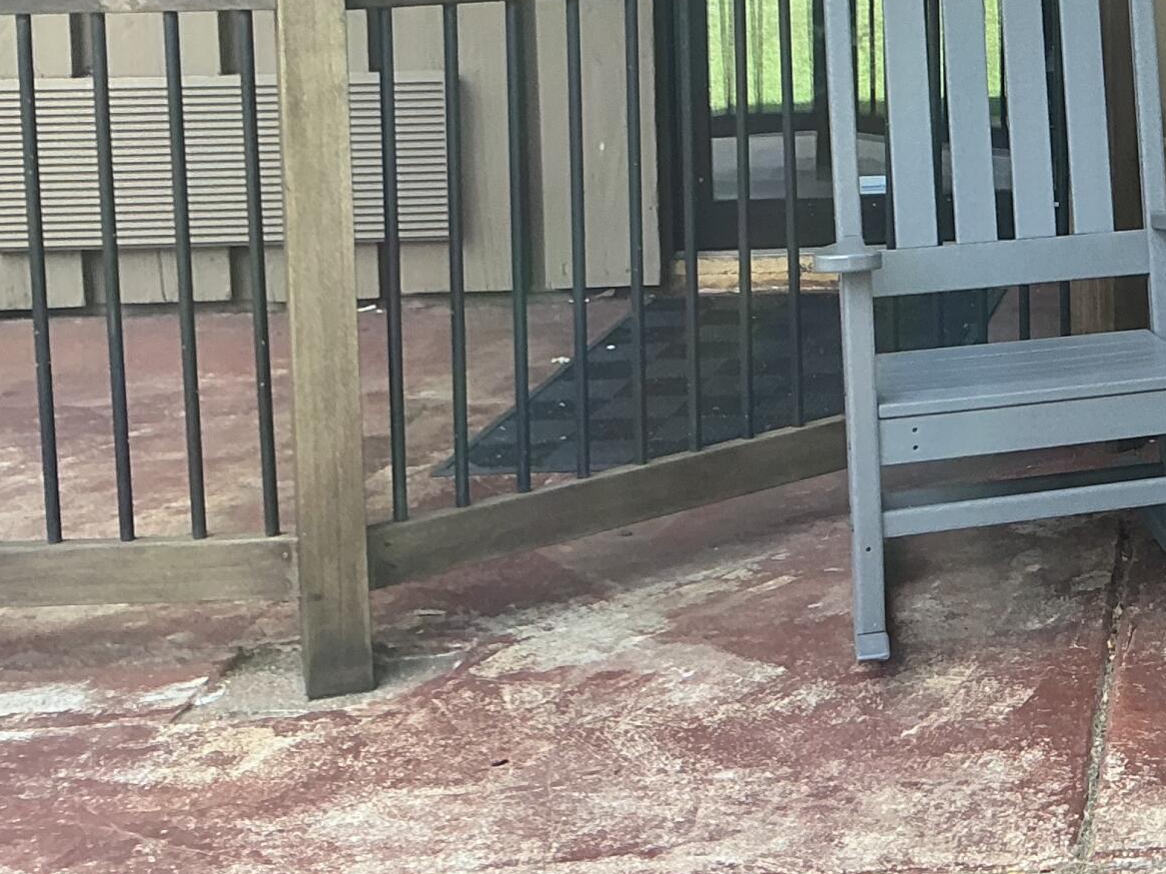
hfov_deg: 24.2
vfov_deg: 19.8
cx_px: 1452
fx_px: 2425
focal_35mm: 72
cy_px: -18
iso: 25
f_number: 1.8
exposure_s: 1/122
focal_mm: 3
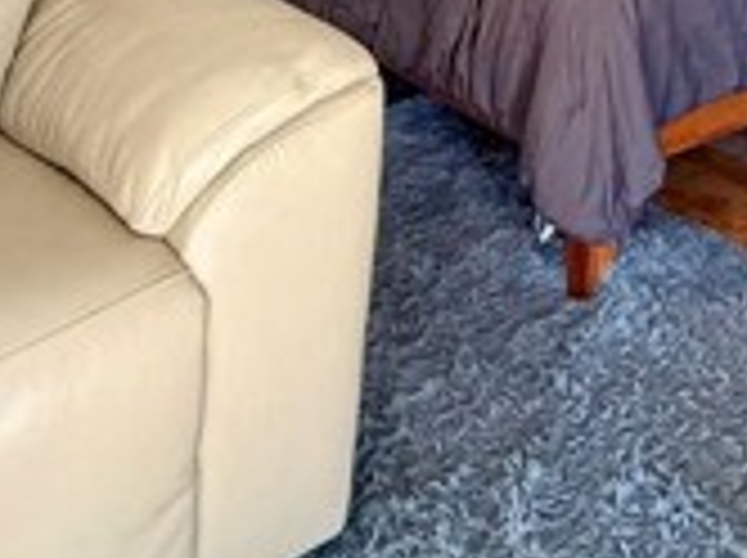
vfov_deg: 21.5
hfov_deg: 34.0
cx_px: 644
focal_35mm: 54
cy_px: -328
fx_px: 1164
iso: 400
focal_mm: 2.22
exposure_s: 1/69
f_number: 2.2
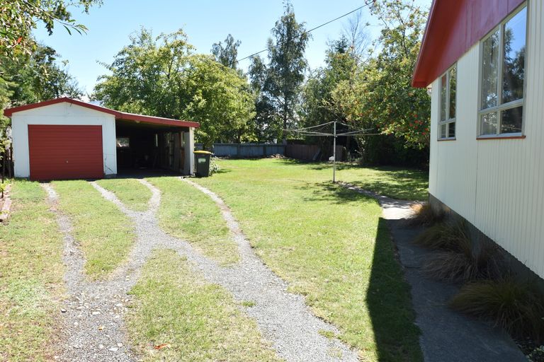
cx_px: 272
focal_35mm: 27
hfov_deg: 67.4
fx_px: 408
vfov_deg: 47.9
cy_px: 181
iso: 200
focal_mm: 18
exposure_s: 1/250
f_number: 8
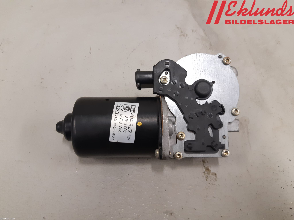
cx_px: 147
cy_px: 110
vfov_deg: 53.1
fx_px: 221
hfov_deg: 67.3
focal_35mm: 26
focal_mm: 3.93
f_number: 1.7
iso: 160
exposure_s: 1/50
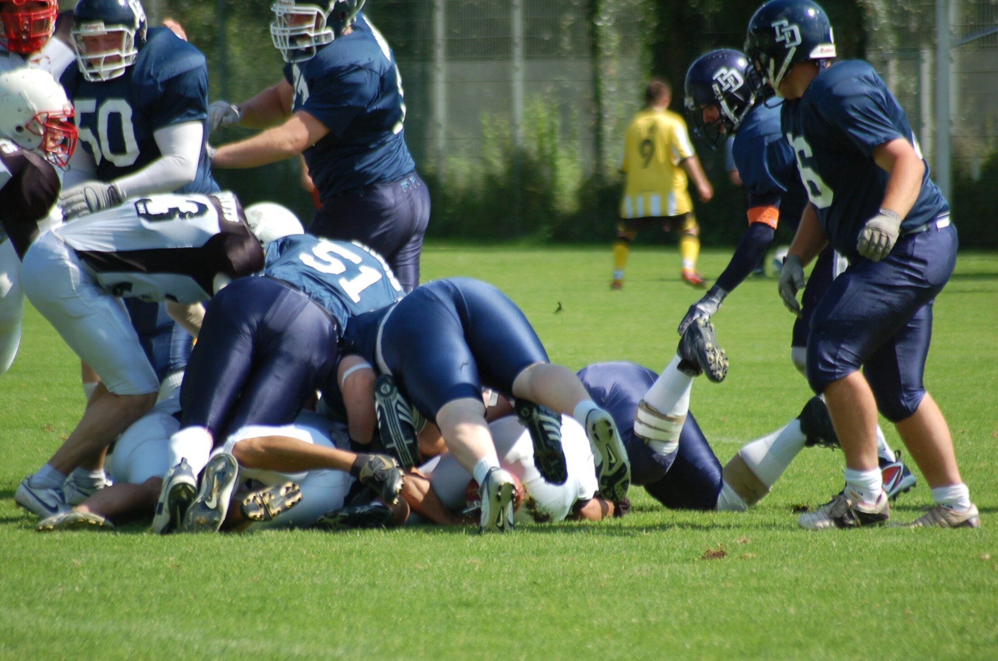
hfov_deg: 4.6
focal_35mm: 450
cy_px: 330
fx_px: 12451
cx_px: 499
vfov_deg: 3.0
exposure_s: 1/1000
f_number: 5.6
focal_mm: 300
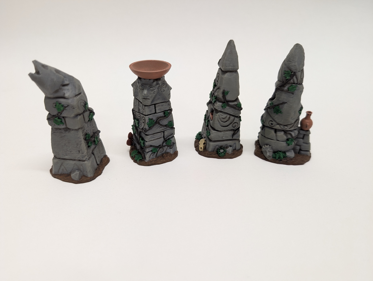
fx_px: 259
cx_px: 186
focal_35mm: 24
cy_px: 140
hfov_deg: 71.5
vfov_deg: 56.9
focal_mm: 6.9
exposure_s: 1/27.7
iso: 28
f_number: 1.68
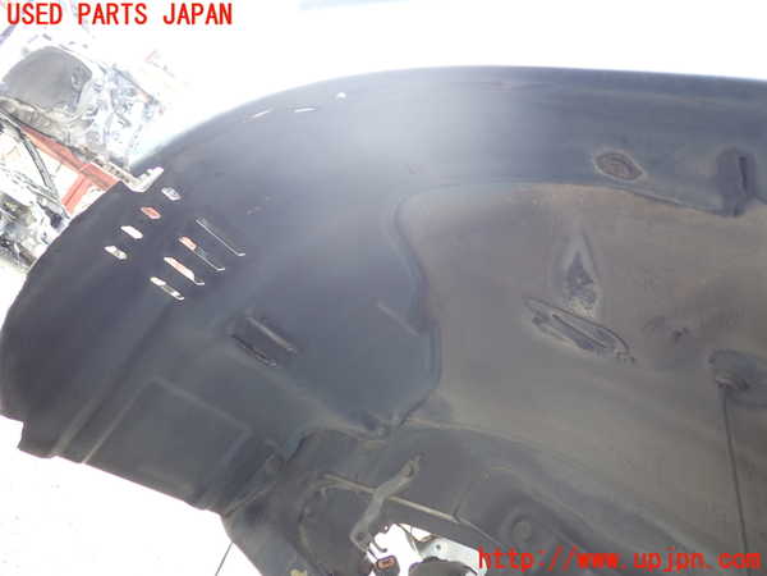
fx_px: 665
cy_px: 288
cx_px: 384
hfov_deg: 60.0
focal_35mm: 30
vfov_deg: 46.8
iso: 200
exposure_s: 1/50
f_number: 2.3
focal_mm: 5.4
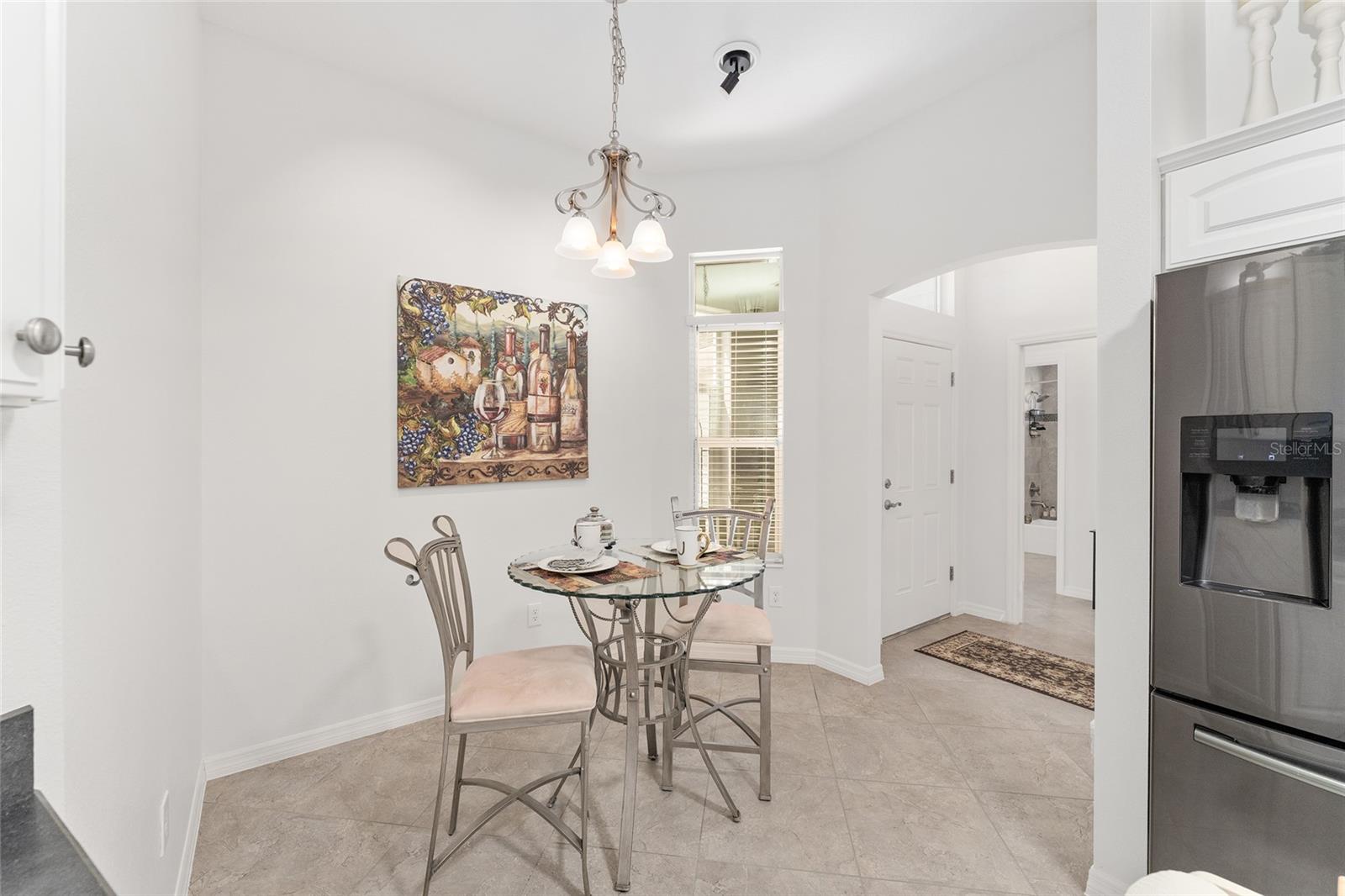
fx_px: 549
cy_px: 448
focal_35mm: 15
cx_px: 672
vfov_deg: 78.4
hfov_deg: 101.5
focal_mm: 14.7
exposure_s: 1/13
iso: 320
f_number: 8
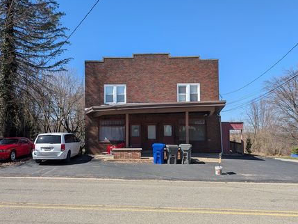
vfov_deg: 49.7
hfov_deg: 63.1
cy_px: 123
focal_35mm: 28
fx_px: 241
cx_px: 128
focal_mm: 6.9
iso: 20
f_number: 1.68
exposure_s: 1/728
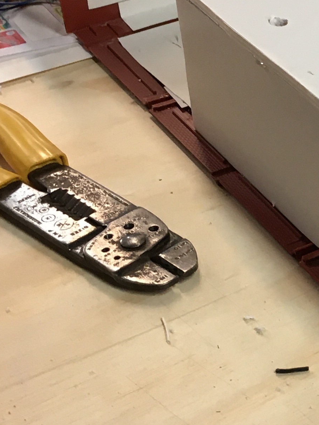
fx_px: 1192
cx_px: 515
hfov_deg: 14.0
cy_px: 179
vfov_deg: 20.2
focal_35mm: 97
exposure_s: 1/30
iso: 64
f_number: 2.2
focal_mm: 4.15
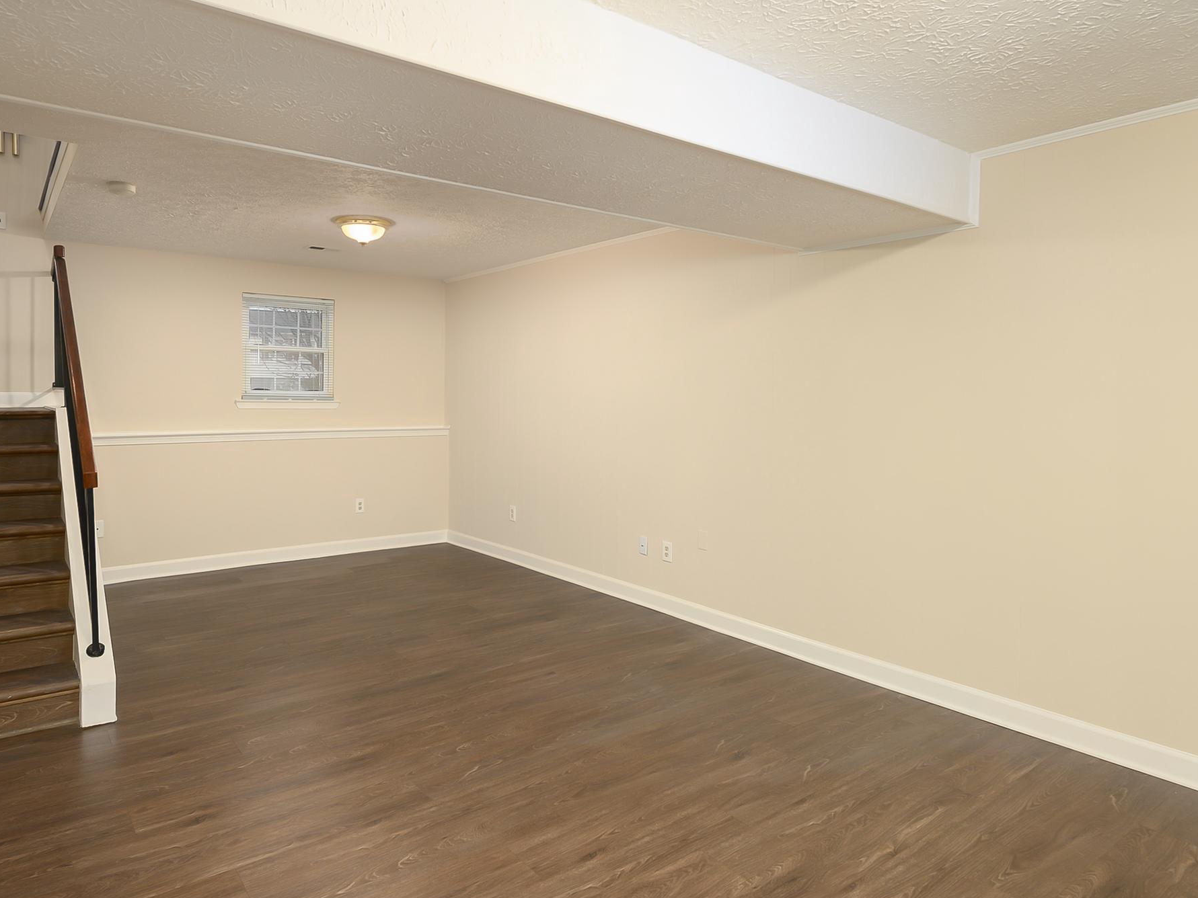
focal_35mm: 21
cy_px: 458
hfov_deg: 78.5
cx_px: 514
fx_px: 727
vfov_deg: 63.4
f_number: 9
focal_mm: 19
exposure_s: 1/60
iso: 400
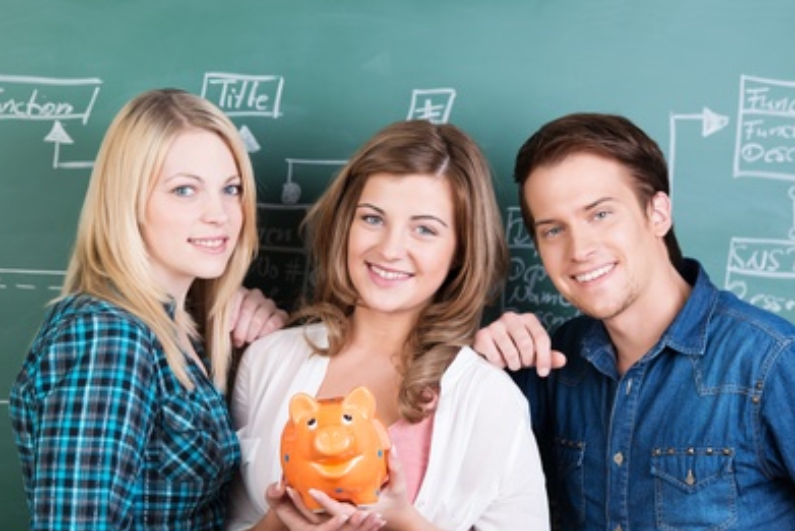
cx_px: 411
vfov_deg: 10.6
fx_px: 2872
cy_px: 284
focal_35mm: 130
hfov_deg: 15.8
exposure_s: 1/200
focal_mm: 120
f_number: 3.5
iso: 100
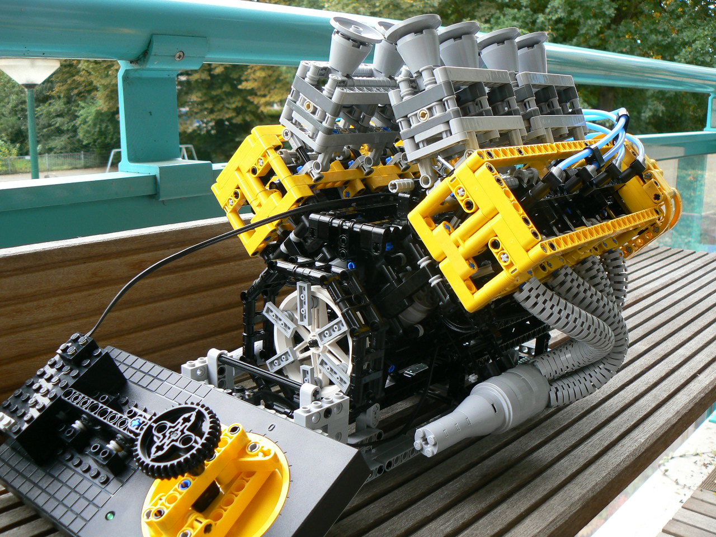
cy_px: 268
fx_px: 745
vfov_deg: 39.7
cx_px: 358
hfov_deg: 51.4
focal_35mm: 36
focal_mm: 6
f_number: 3.2
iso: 80
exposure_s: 1/50
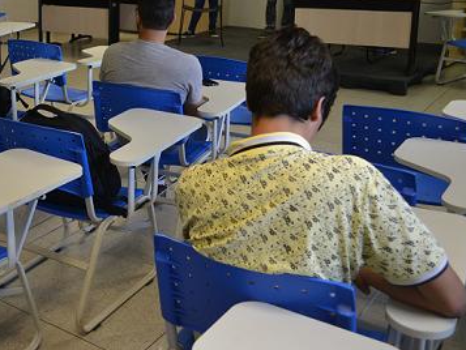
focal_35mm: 47
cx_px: 63
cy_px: 89
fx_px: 633
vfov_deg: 30.4
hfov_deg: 38.2
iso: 400
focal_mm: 18
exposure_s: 1/50
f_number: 3.5
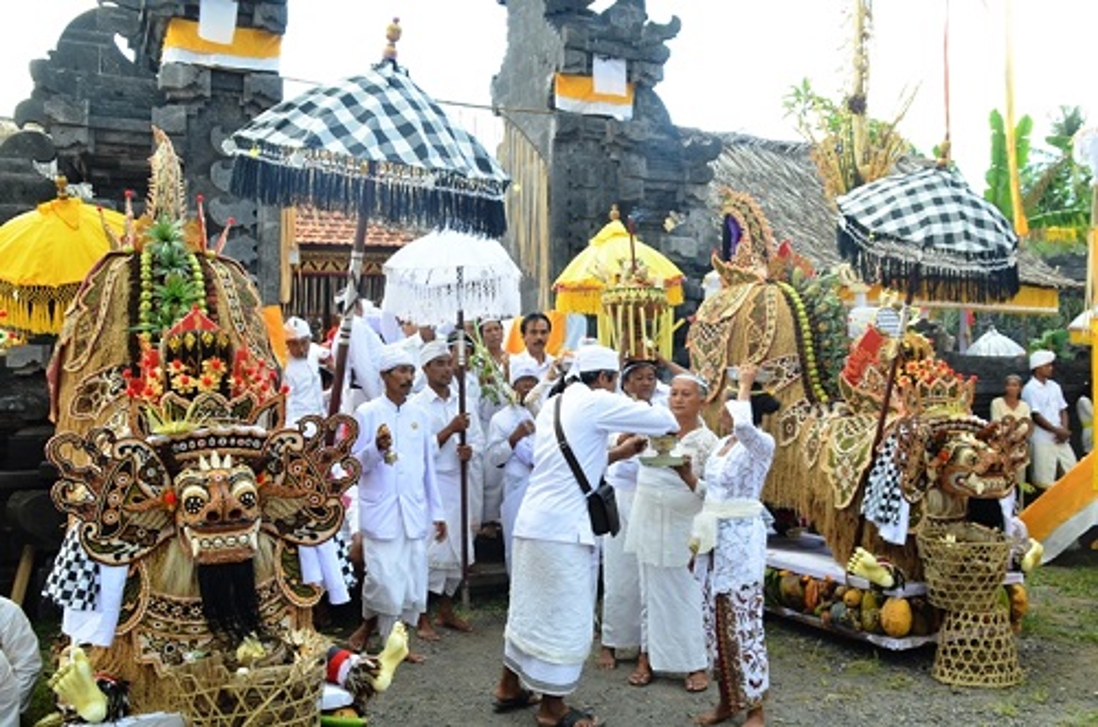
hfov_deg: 57.3
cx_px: 549
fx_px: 1004
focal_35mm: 33
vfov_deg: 39.8
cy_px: 364
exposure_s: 1/80
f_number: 7.1
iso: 250
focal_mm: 22
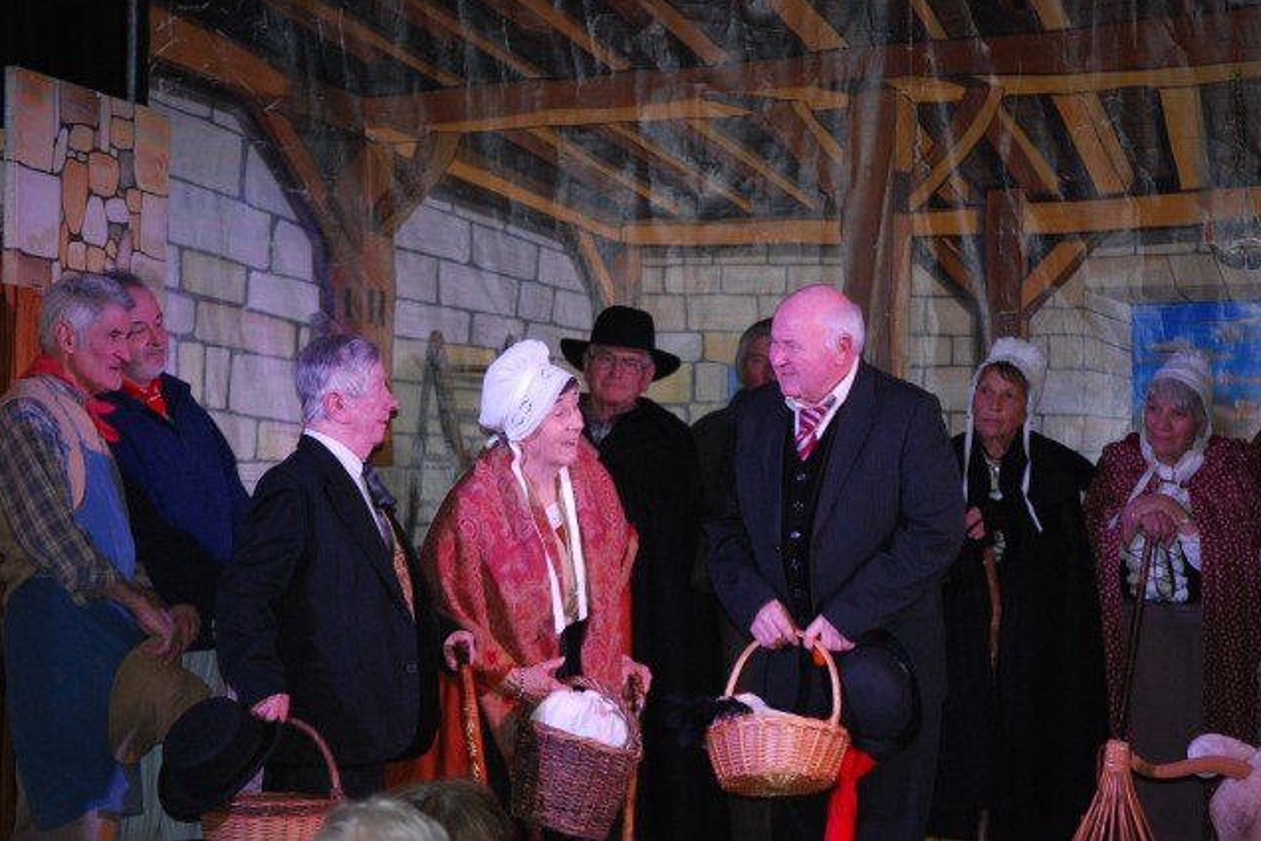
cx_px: 630
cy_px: 418
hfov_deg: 15.9
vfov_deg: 10.7
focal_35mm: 129
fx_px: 4501
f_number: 5
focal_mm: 85
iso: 800
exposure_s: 1/60
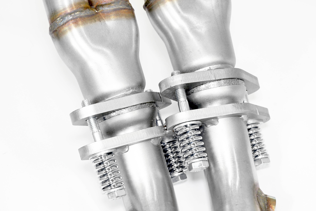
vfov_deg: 11.4
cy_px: 106
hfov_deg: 17.1
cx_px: 158
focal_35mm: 120
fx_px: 1053
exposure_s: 1/100
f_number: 13
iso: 2500
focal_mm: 80
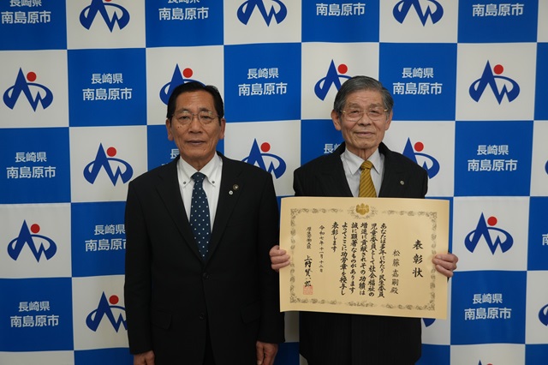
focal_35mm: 40
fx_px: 616
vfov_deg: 33.0
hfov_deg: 47.9
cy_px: 182
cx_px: 274
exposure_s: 1/160
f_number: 4.5
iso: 500
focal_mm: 27
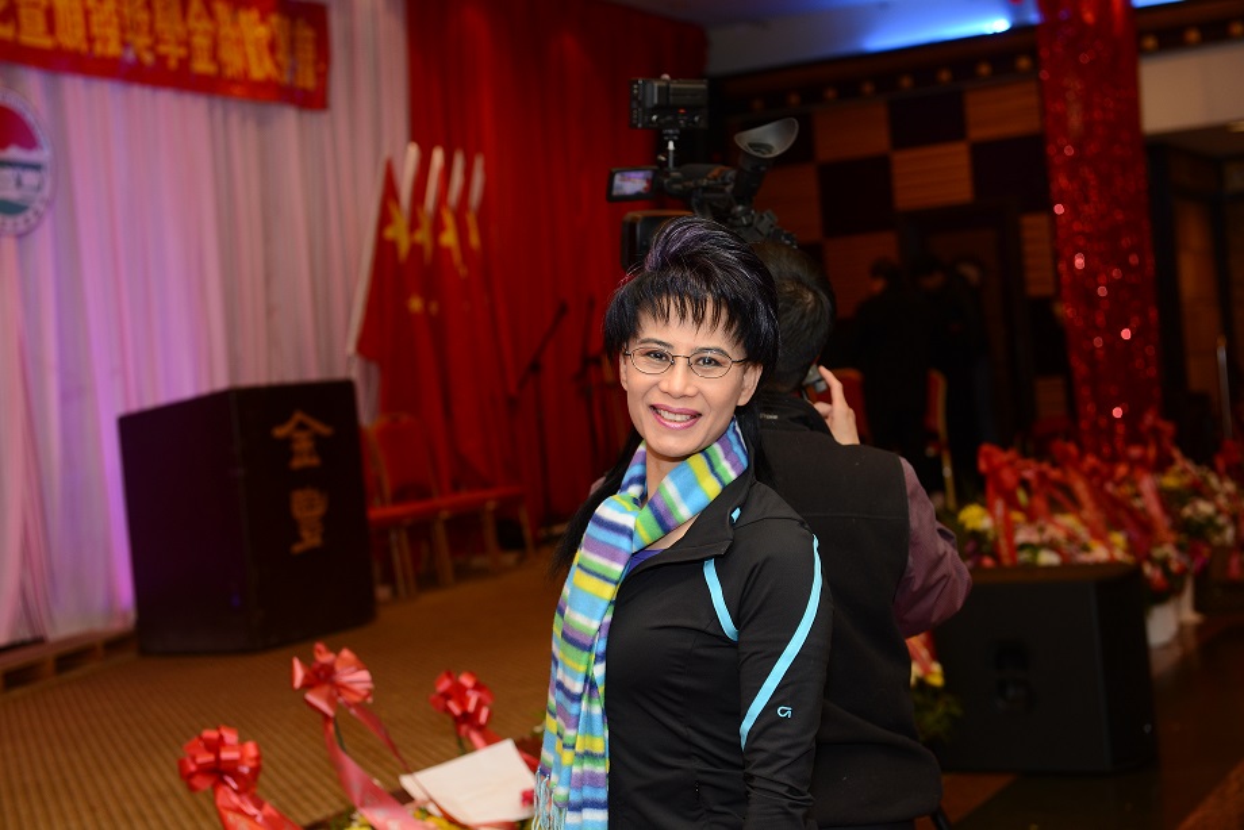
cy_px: 415
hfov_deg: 33.4
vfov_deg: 22.6
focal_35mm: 60
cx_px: 622
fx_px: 2074
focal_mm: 60
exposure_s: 1/60
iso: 400
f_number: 4
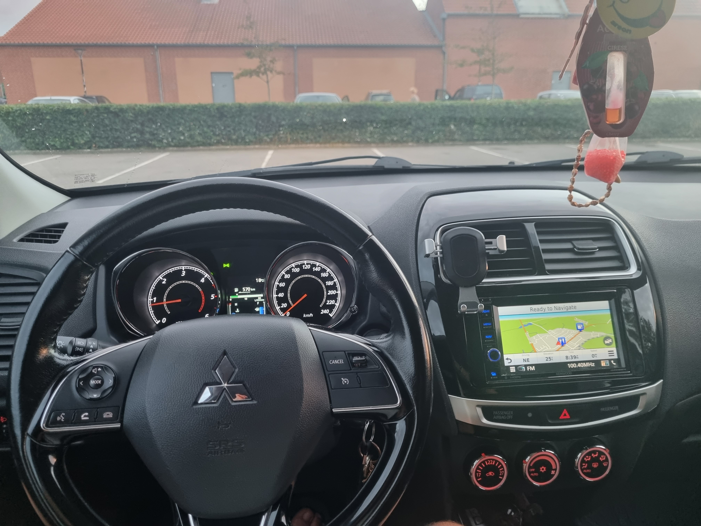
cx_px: 350
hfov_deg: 67.3
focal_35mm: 26
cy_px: 263
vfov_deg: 53.1
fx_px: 527
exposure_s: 1/50
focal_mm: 5.4
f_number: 1.8
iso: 400
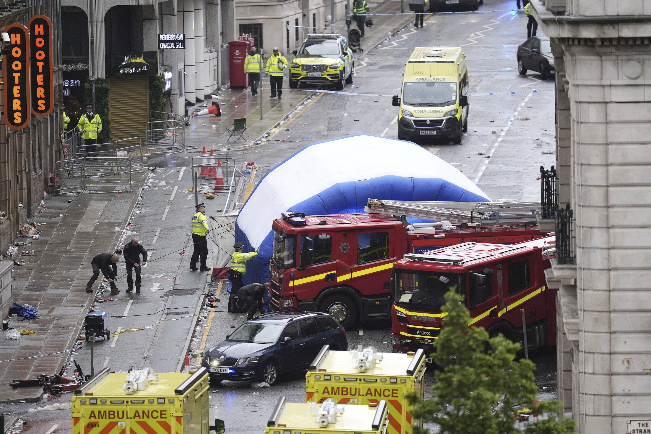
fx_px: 7232
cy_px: 217
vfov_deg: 3.4
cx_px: 326
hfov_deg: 5.2
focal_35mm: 400
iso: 3200
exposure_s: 1/640
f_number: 2.8
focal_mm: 400
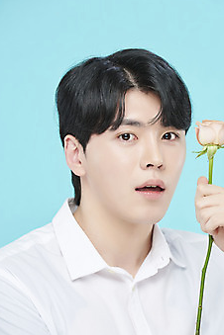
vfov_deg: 8.7
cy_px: 162
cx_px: 128
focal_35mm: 236
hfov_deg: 5.8
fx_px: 2202
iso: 64
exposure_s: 1/125
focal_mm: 200
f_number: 7.1
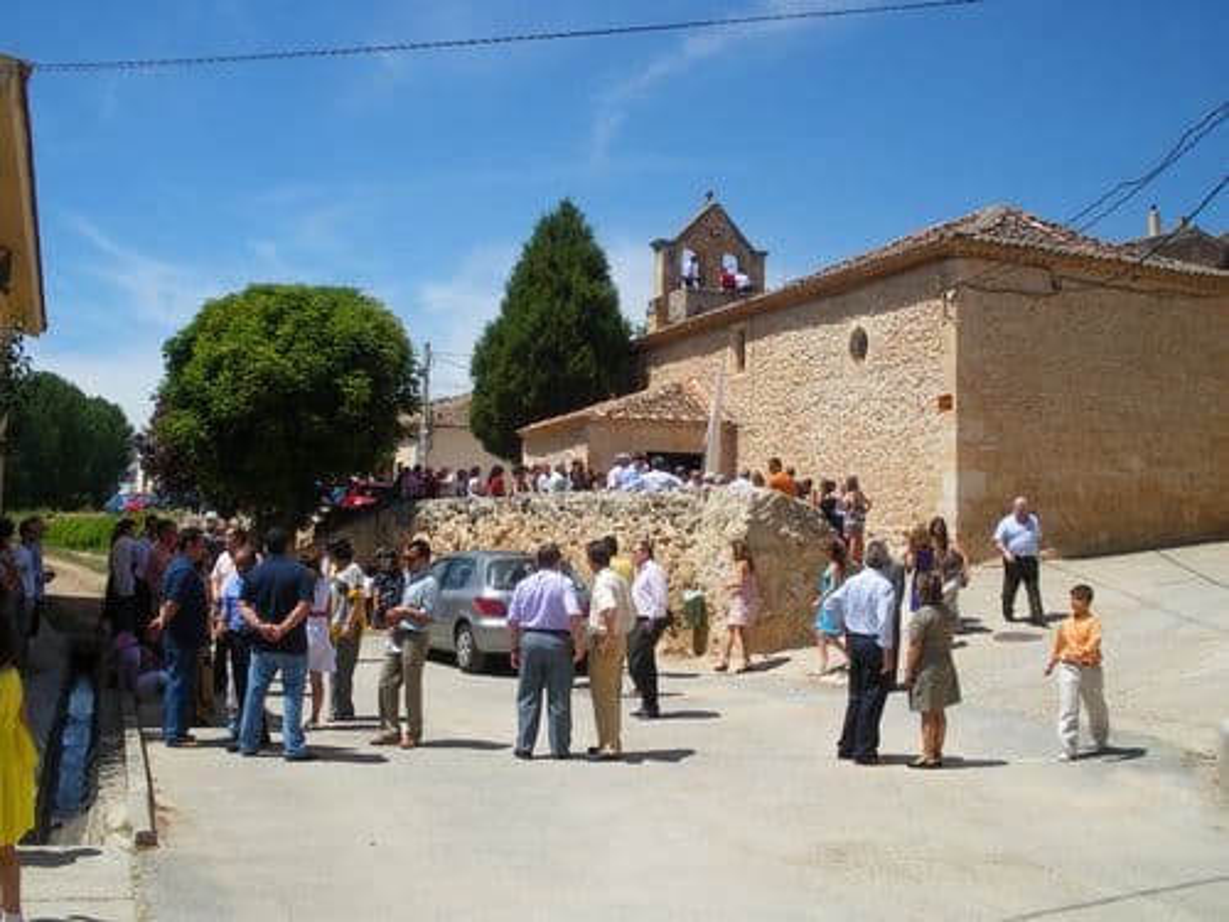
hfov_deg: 51.4
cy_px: 461
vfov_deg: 39.7
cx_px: 614
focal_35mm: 36
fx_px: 1278
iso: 80
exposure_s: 1/400
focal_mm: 6.3
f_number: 5.4
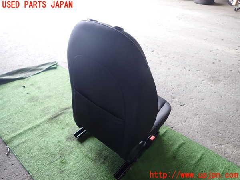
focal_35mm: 25
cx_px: 120
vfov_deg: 54.9
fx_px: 173
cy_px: 90
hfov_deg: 69.4
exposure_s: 1/40
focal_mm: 4.5
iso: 200
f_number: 2
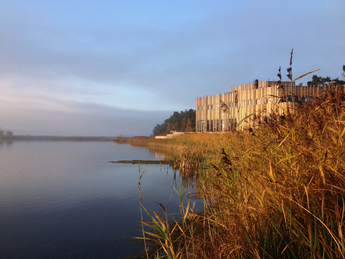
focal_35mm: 35
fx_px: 349
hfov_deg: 52.6
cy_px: 130
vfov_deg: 40.7
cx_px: 172
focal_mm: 4.28
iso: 50
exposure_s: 1/406
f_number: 2.4
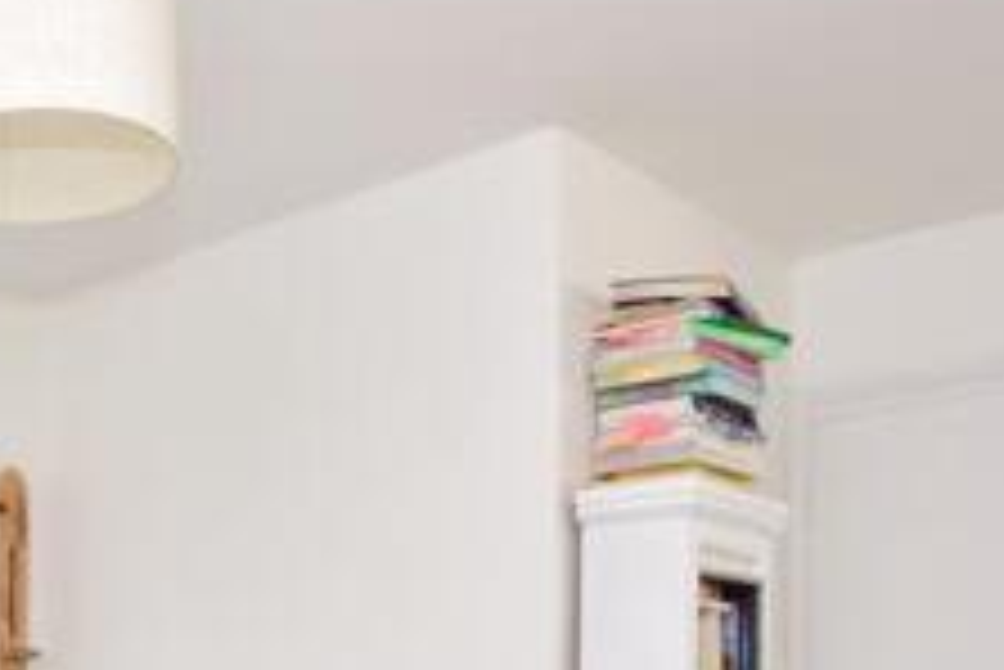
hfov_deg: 36.5
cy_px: 771
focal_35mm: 48
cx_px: -5
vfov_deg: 25.4
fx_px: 1353
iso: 400
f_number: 9
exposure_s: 1/80
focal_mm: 11
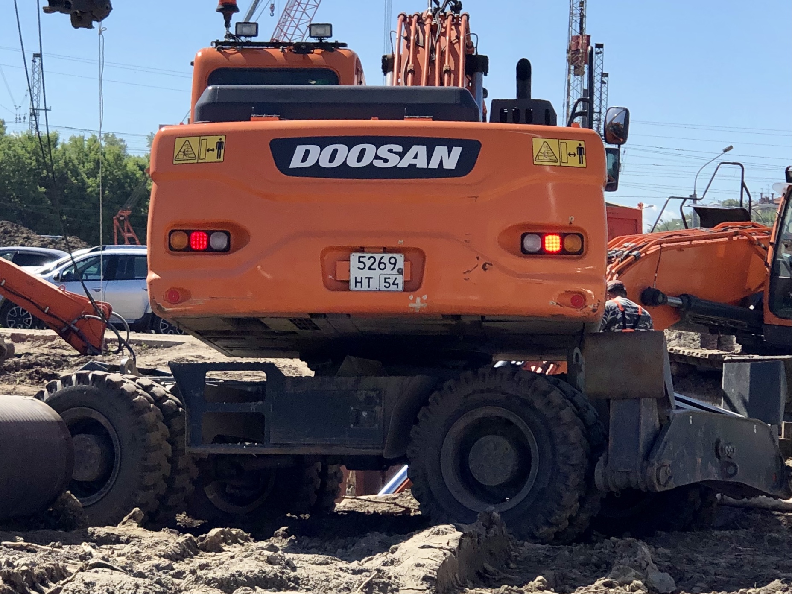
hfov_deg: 36.8
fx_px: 1190
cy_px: 297
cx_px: 396
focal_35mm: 52
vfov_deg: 28.0
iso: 16
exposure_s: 1/1000
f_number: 2.4
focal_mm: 6
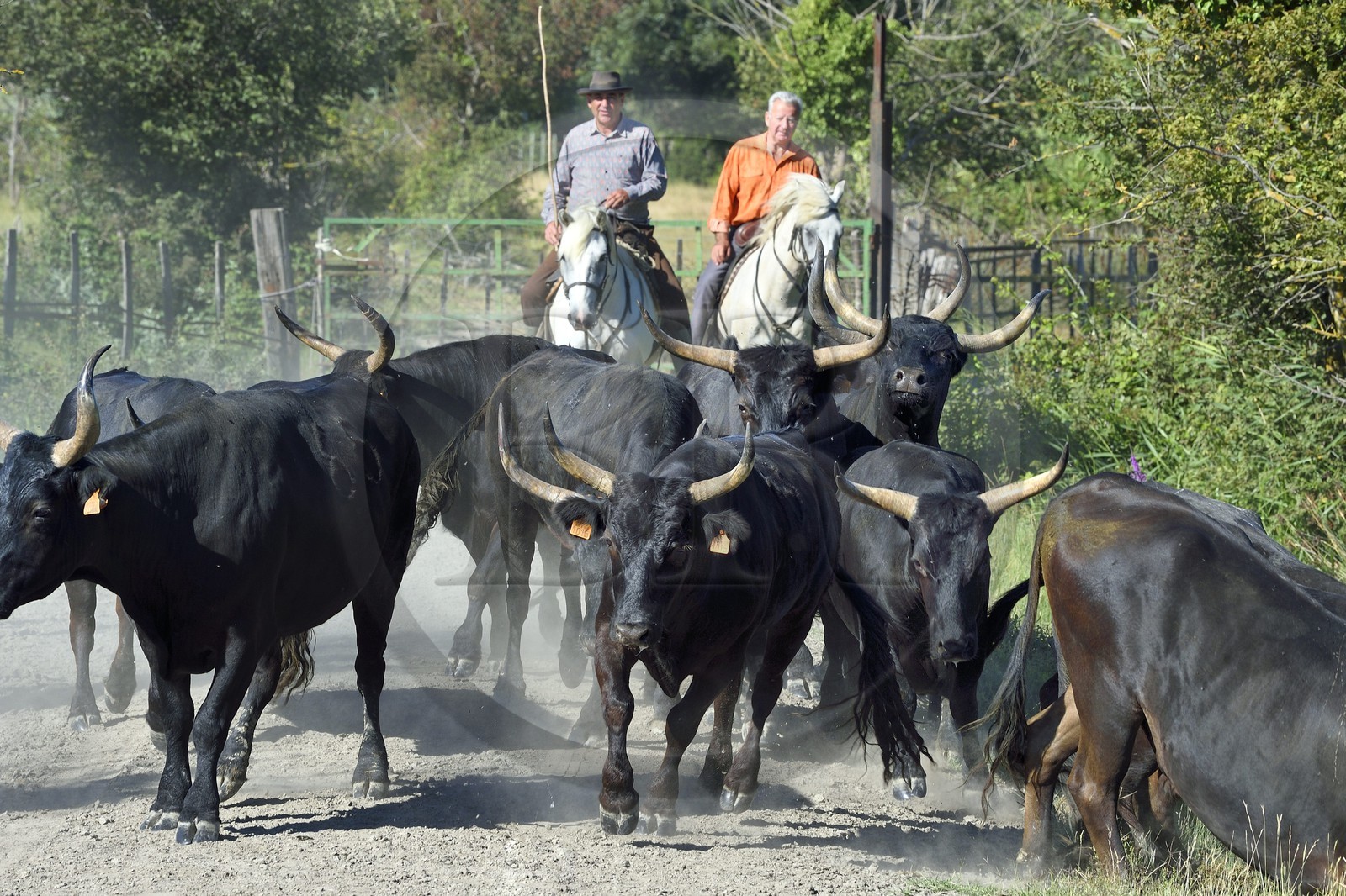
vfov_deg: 6.9
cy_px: 448
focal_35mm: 200
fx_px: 7476
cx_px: 673
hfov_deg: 10.3
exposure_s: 1/500
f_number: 10
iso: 400
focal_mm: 200
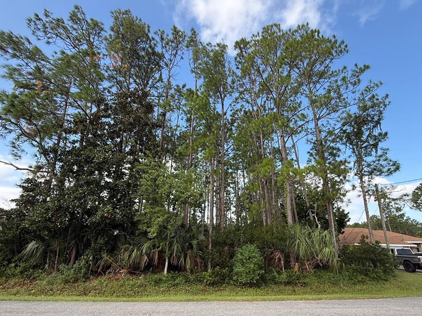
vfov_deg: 74.3
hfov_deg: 91.0
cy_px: 181
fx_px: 207
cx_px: 214
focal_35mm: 17
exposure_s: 1/427
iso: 64
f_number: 2.2
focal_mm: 2.22
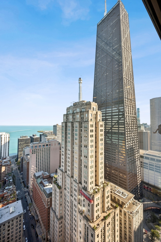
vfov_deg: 104.3
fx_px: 94
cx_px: 80
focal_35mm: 14
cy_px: 121
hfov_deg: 81.2
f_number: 10
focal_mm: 14
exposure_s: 1/30
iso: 100
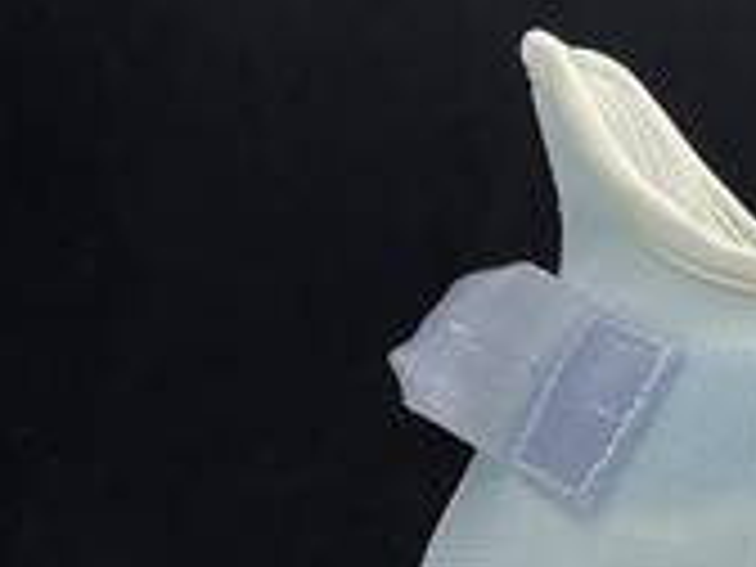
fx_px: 3385
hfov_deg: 10.9
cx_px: 1768
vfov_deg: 9.6
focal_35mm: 155
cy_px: 279
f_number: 1.6
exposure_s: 1/121
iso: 64
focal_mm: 4.2
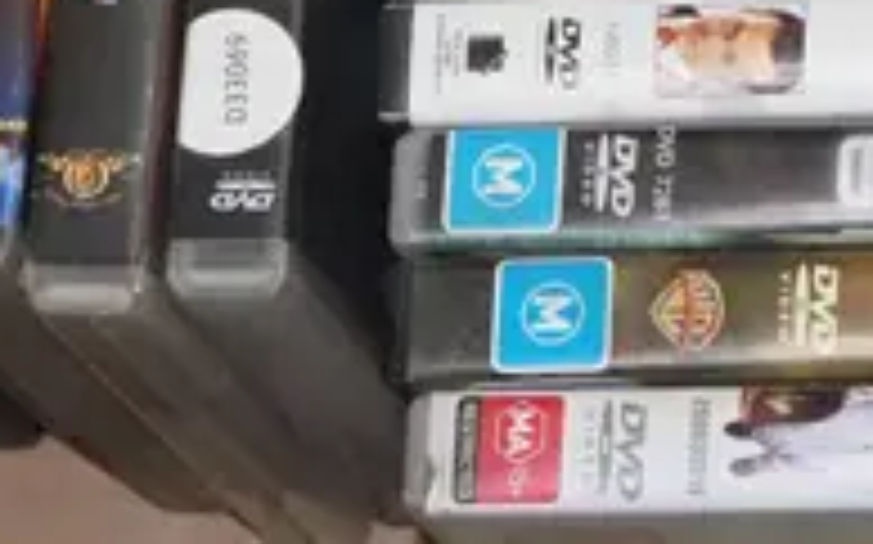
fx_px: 6396
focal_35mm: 269
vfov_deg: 4.8
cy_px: -607
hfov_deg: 7.5
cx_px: 1746
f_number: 5.6
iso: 1250
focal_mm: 24
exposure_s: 1/160
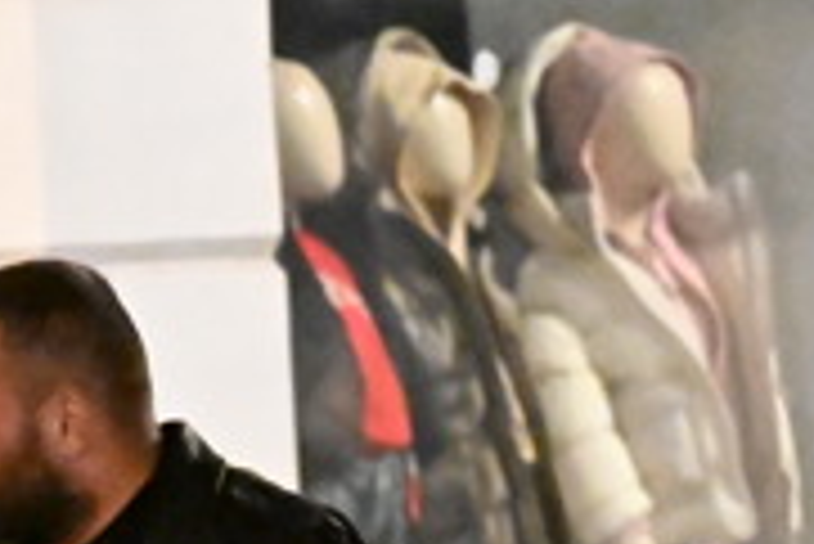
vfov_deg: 1.2
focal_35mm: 1144
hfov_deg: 1.8
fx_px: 25887
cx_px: -283
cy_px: 922
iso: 32000
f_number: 2.8
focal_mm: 200
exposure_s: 1/125
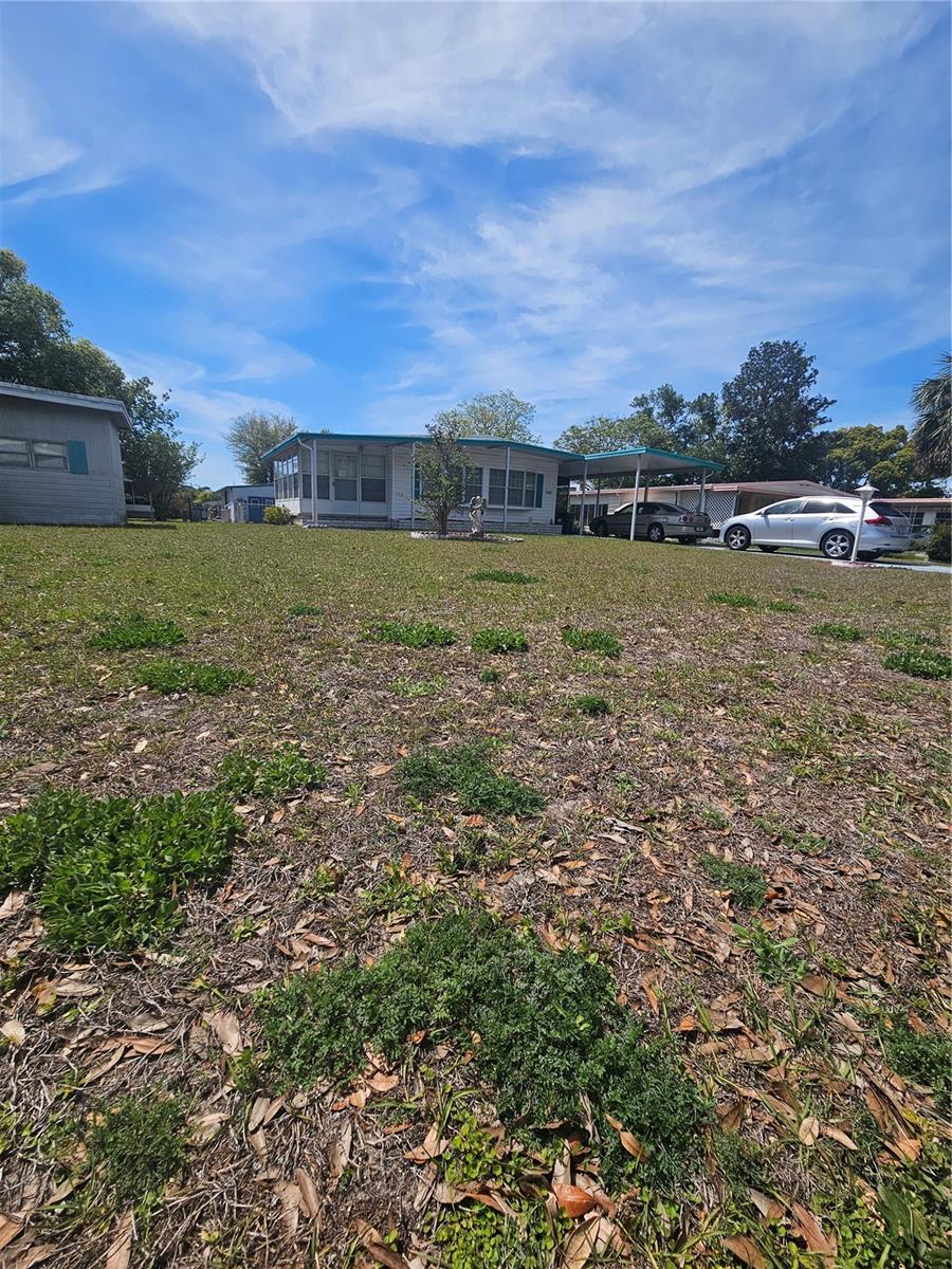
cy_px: 634
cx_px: 476
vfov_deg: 106.2
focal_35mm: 13
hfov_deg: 89.9
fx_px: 477
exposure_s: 1/3327
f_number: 2.2
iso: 50
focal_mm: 2.2
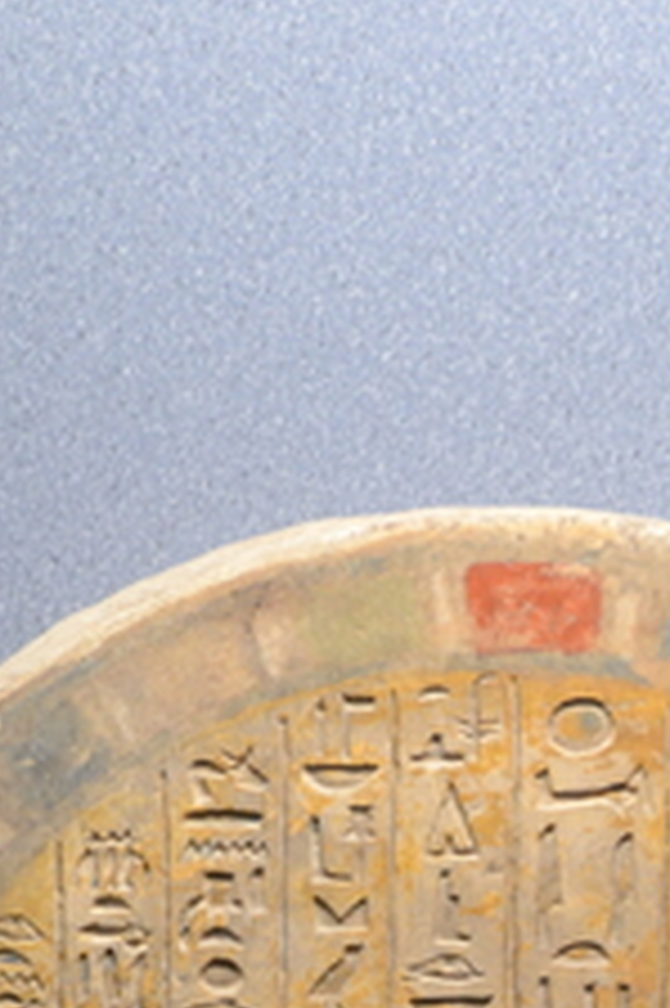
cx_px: 477
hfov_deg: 5.9
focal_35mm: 231
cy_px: 1490
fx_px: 6458
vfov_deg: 8.7
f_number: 5
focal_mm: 52
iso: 1600
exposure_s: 1/25
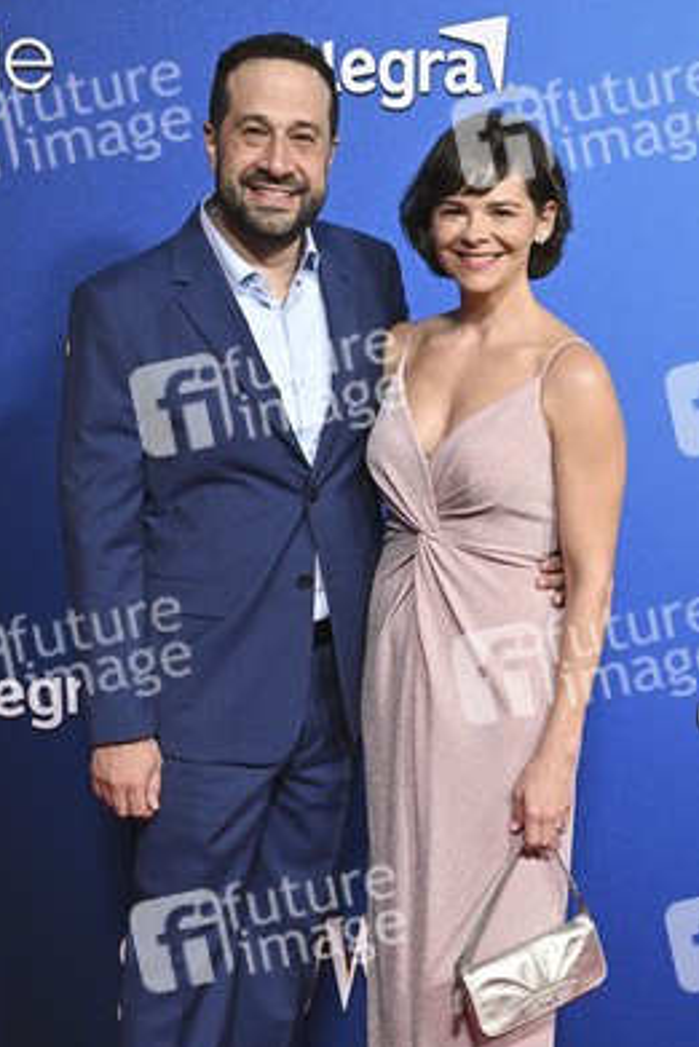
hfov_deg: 29.9
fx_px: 1309
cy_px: 528
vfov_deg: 43.6
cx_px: 345
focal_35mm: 45
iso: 3200
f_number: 4.5
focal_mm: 44
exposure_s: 1/250
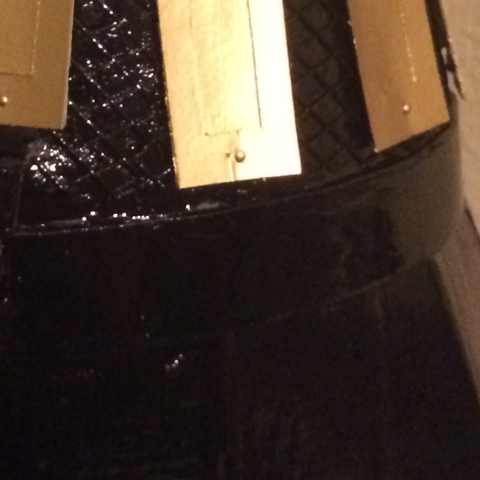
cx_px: 120
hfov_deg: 16.0
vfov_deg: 15.6
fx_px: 1694
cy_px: -62
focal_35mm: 108
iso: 640
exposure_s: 1/15
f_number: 2.2
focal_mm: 4.12
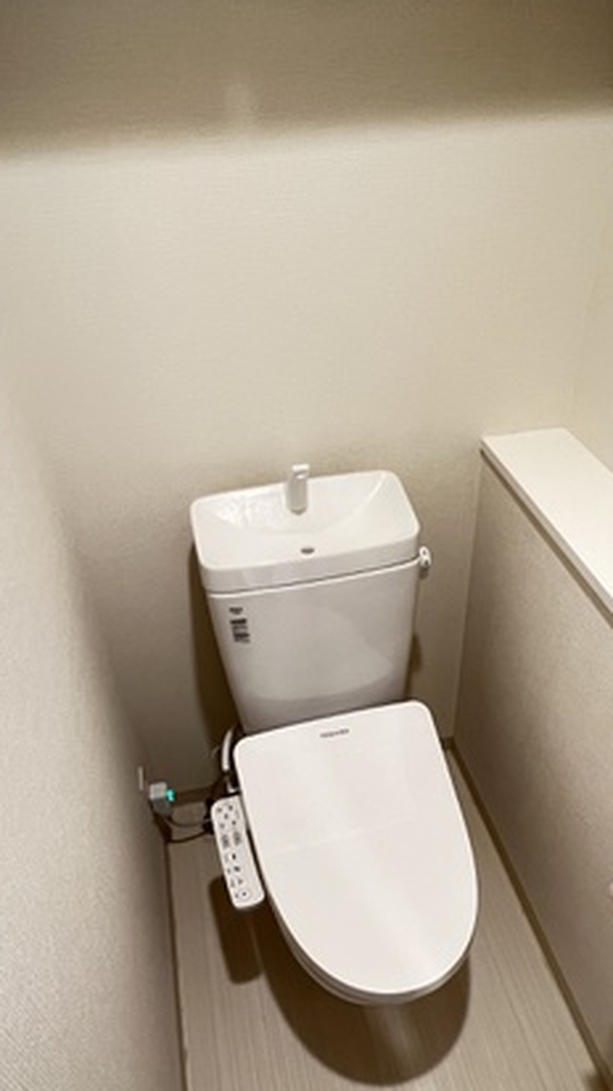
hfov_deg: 47.5
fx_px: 694
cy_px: 691
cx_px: 343
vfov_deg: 74.8
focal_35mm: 24
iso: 500
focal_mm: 1.57
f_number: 1.8
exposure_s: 1/60
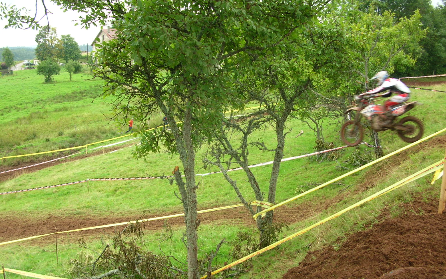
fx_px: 462
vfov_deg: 33.5
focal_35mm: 38
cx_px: 226
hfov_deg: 51.5
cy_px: 166
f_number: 2.8
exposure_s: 1/131
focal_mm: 5.8
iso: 50
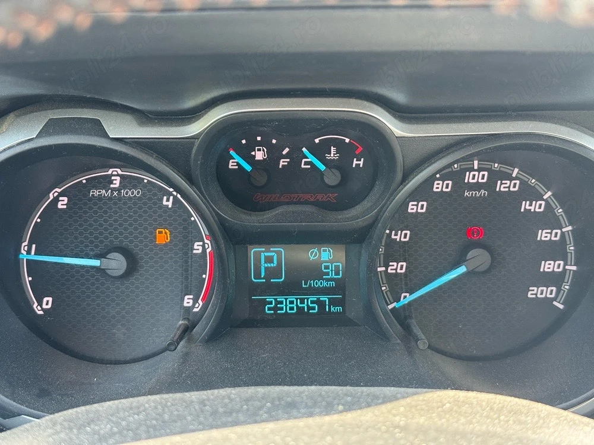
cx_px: 297
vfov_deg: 30.3
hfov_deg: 39.7
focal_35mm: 48
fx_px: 824
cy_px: 222
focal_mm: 6.76
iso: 100
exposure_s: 1/86
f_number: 1.78
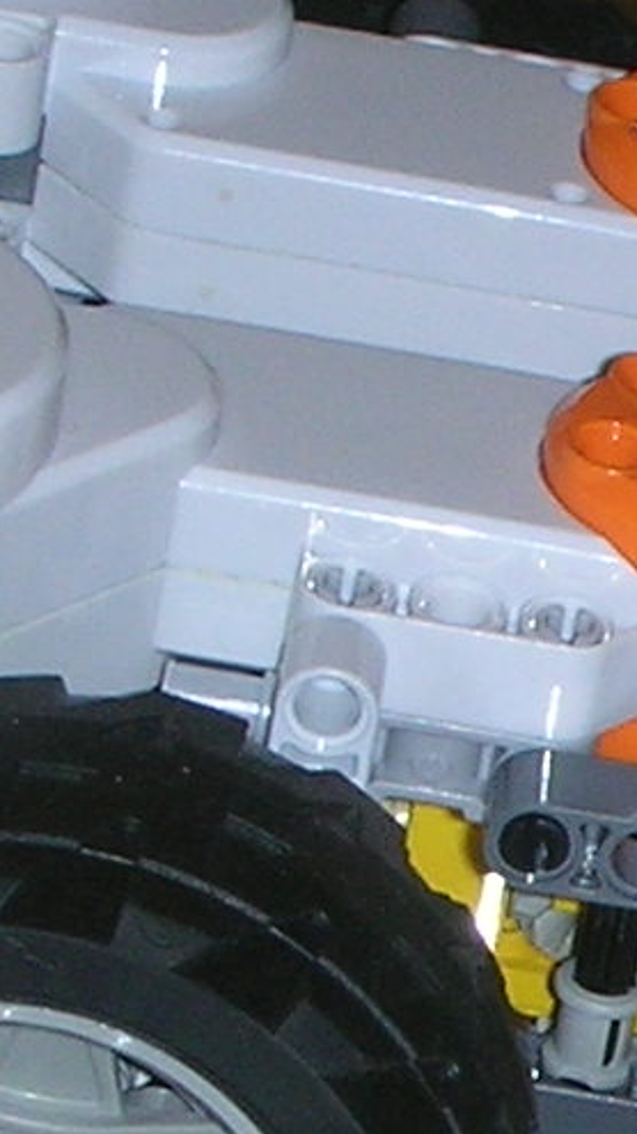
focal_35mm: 348
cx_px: 1301
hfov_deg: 3.5
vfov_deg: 6.2
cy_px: 1200
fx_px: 10462
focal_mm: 10.1
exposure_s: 1/120
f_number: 4
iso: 50
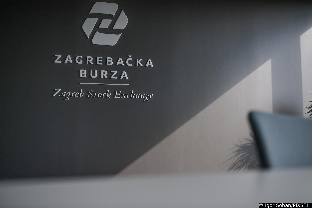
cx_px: 156
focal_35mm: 35
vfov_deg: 37.9
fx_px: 303
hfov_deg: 54.4
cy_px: 104
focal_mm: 35
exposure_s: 1/2000
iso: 320
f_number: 2
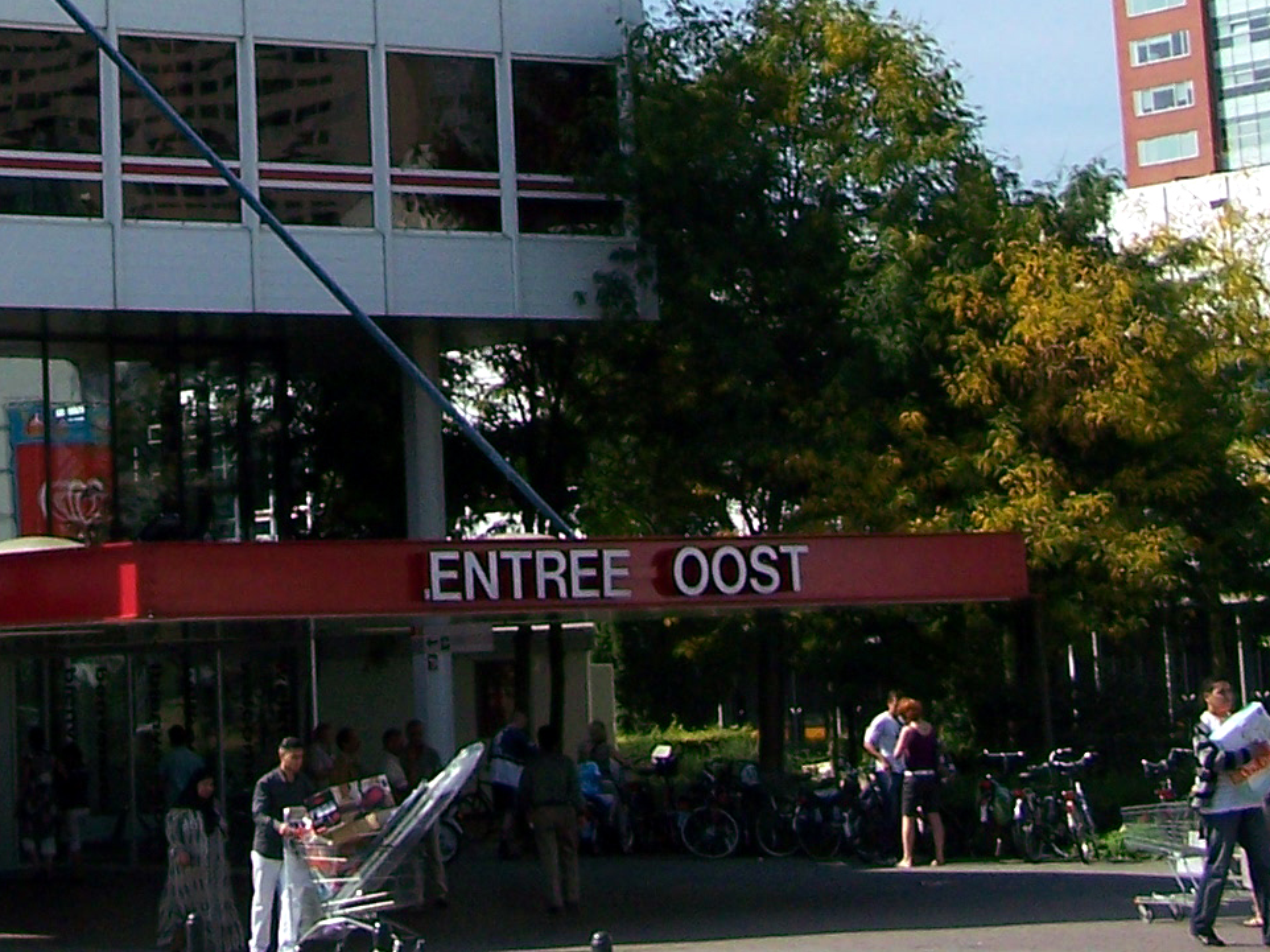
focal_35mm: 112
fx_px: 4108
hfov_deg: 17.3
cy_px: -350
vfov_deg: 12.7
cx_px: 144
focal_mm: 6.3
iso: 80
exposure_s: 1/1000
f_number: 4
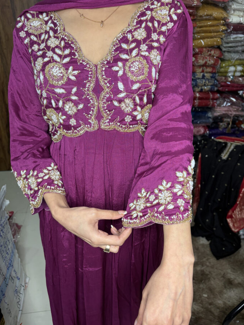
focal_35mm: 27
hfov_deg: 51.4
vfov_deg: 65.3
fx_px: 254
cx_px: 126
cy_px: 167
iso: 100
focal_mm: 5.96
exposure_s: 1/50
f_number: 1.6
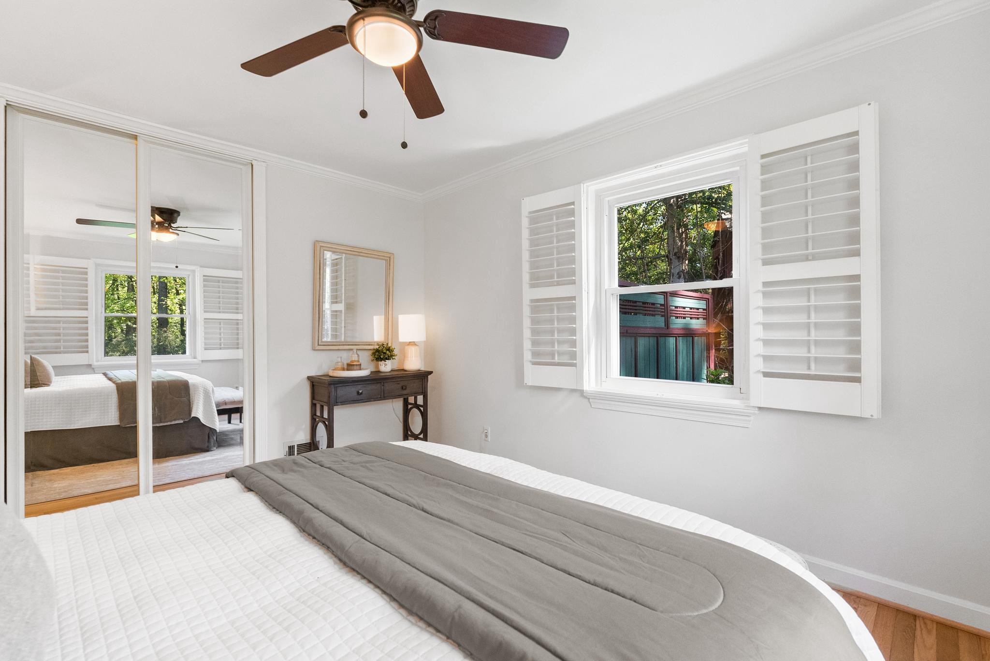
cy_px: 330
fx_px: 440
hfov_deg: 96.7
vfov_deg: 73.8
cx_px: 495
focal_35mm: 16
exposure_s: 1/25
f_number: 9
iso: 1600
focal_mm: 16
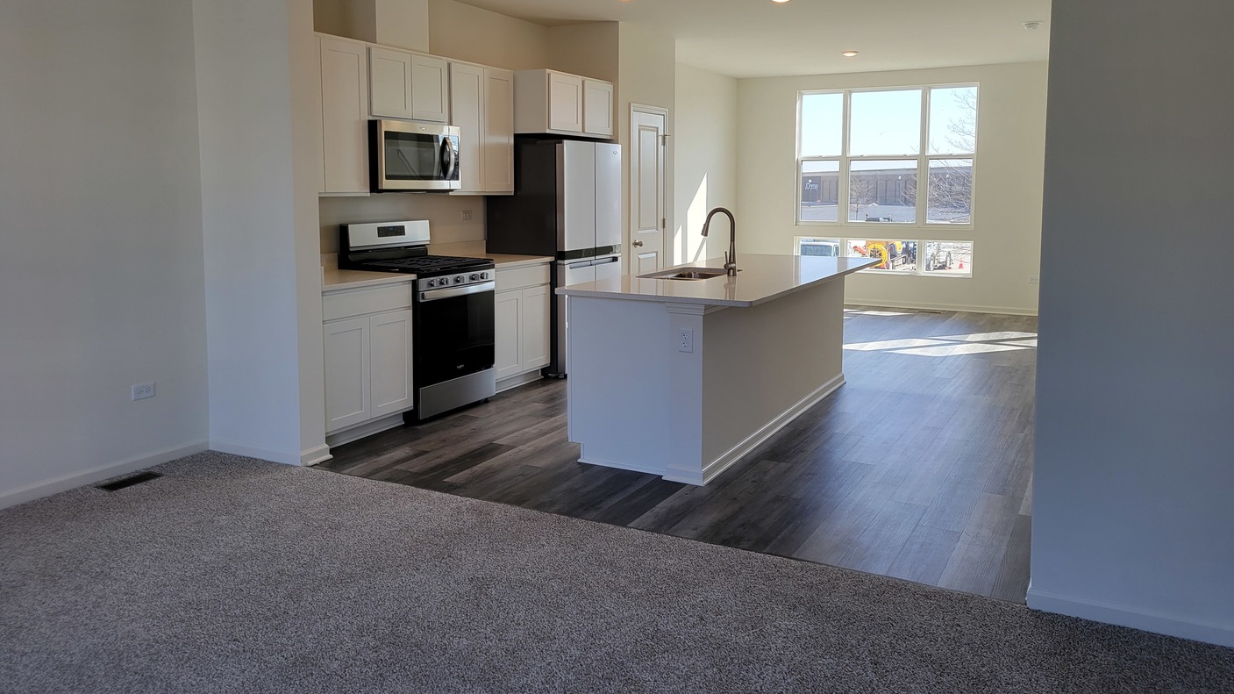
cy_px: 261
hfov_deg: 66.1
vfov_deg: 39.9
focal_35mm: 29
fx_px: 949
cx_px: 624
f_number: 1.8
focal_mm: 5.4
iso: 40
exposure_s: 1/210
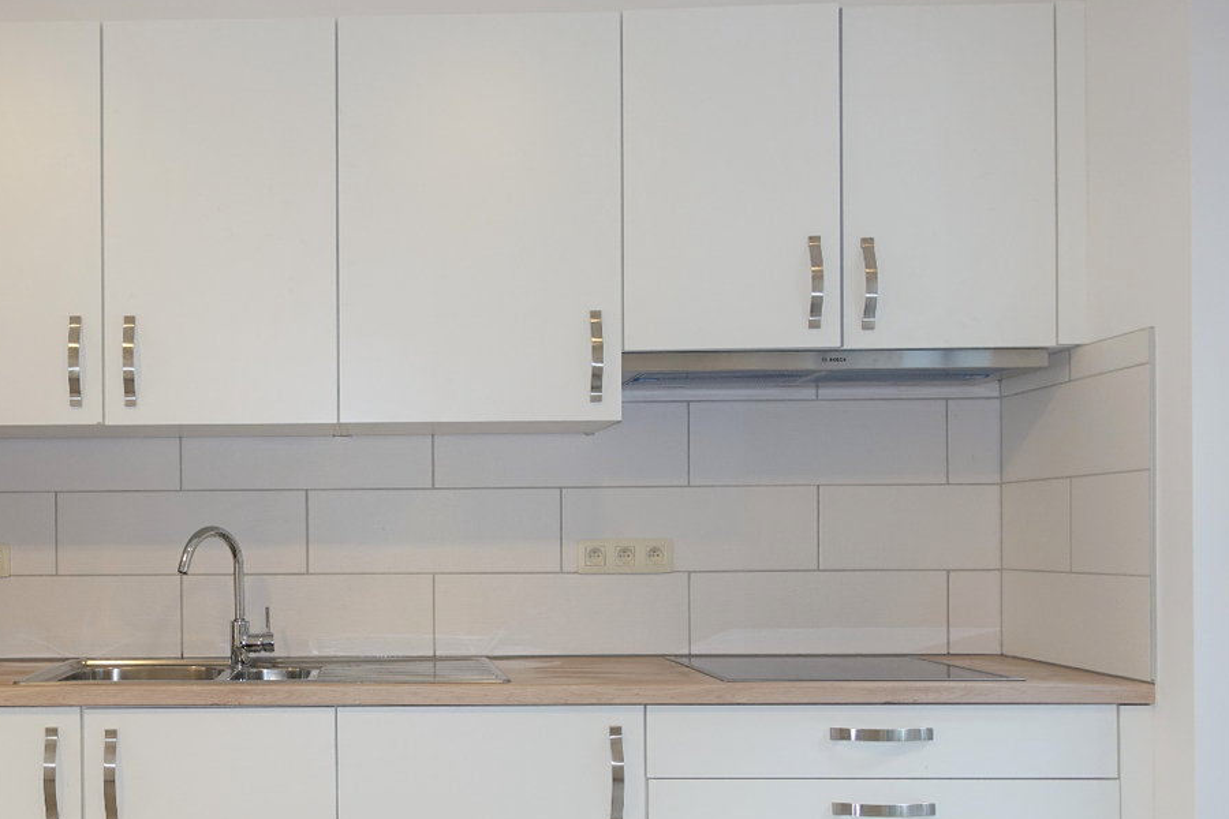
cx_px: 322
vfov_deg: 36.5
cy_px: 545
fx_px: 1229
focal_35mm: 36
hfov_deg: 51.1
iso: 125
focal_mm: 8.8
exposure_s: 1/40
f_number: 2.8
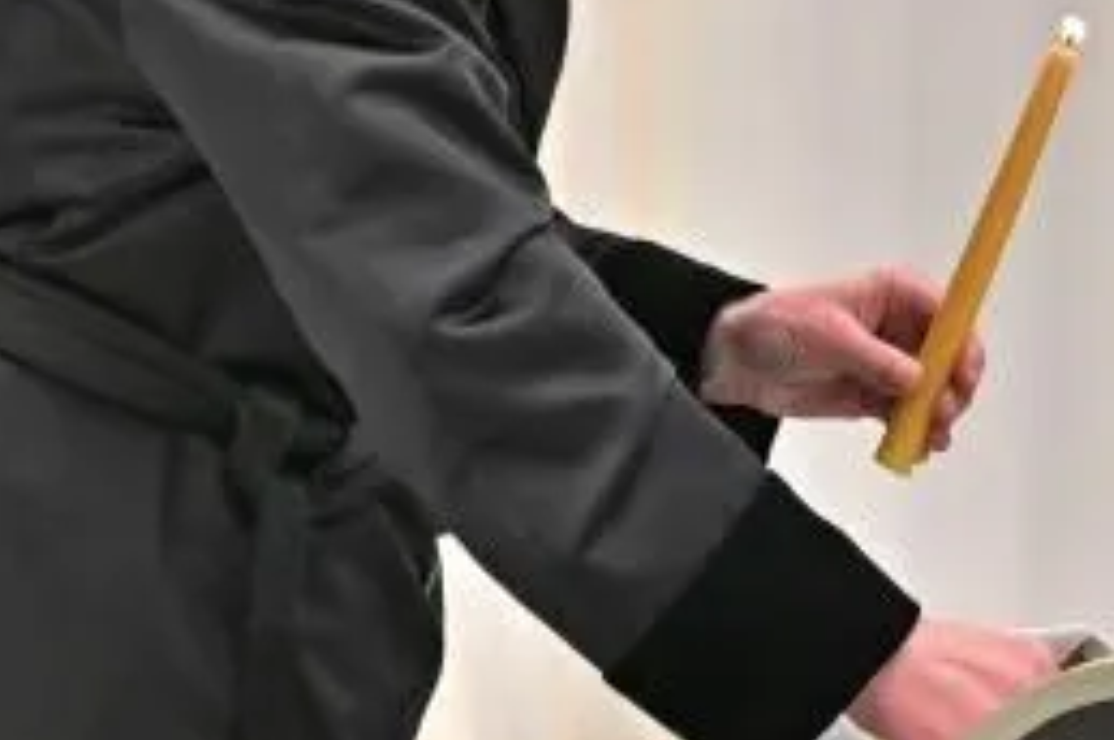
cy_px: 112
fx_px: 22005
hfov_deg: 2.9
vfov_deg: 1.9
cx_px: 533
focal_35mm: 712
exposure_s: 1/125
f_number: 4
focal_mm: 120
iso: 250
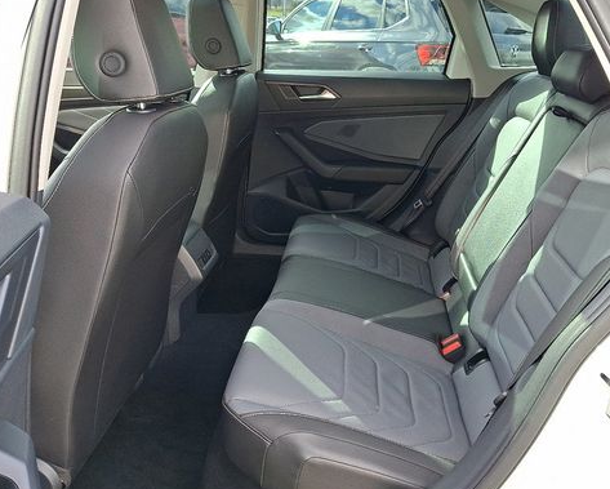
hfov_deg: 54.1
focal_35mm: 33
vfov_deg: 44.5
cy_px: 218
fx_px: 596
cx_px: 342
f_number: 1.8
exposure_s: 1/120
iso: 31
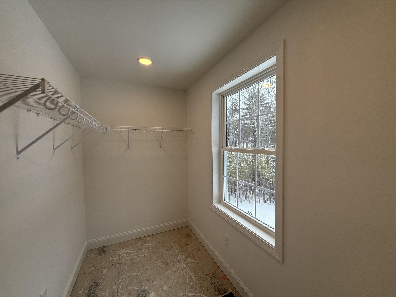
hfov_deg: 102.1
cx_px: 198
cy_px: 148
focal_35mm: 14
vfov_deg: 85.7
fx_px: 160
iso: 64
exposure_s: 1/296
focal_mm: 2.22
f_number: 2.2
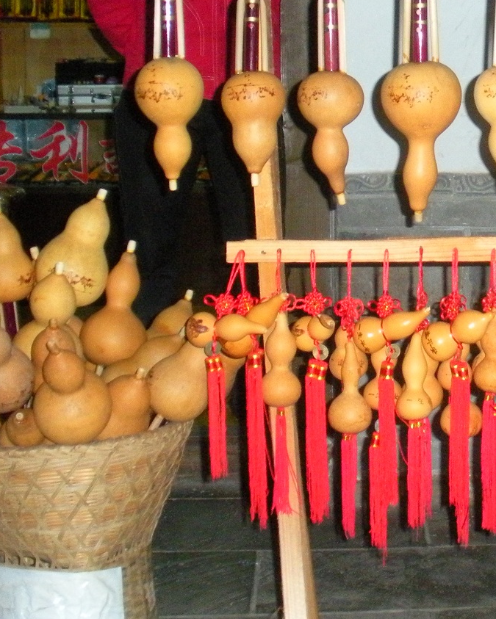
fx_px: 1375
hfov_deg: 19.4
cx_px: 583
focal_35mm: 75
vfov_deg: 25.3
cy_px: 242
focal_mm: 6.3
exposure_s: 1/60
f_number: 3.5
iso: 396
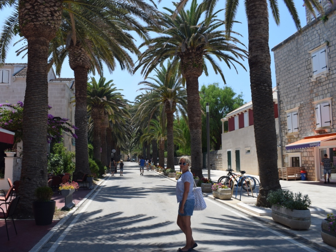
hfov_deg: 56.6
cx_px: 145
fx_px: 311
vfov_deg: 44.1
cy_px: 134
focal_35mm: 32
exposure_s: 1/80
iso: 125
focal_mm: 18
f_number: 8
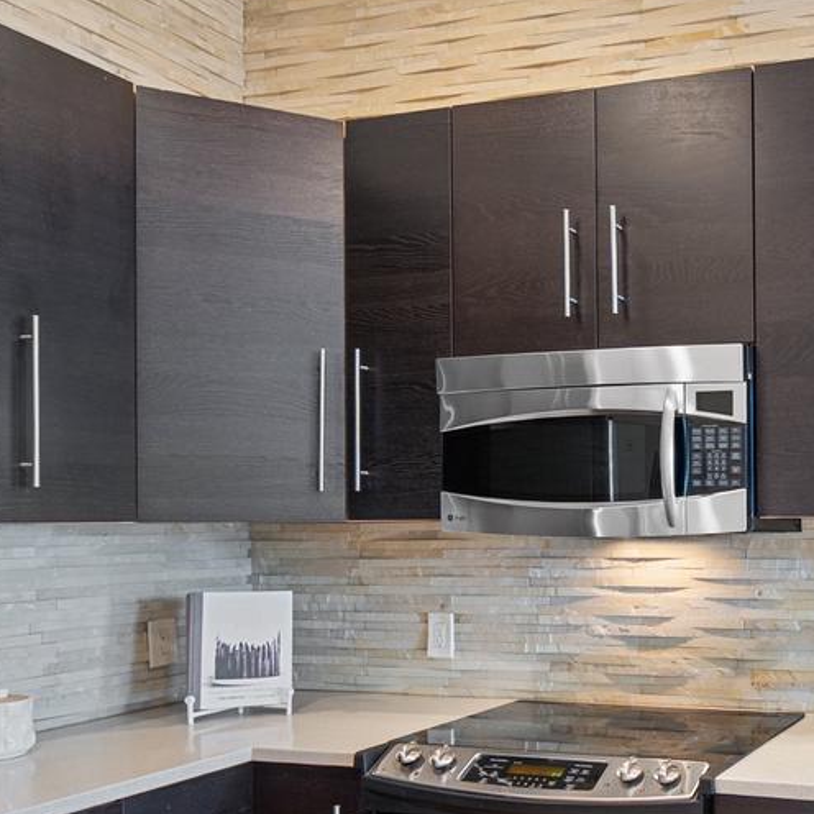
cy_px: 531
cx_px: 829
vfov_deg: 44.4
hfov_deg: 39.2
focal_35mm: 37
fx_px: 984
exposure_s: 1/3
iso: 500
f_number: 6.3
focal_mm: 15
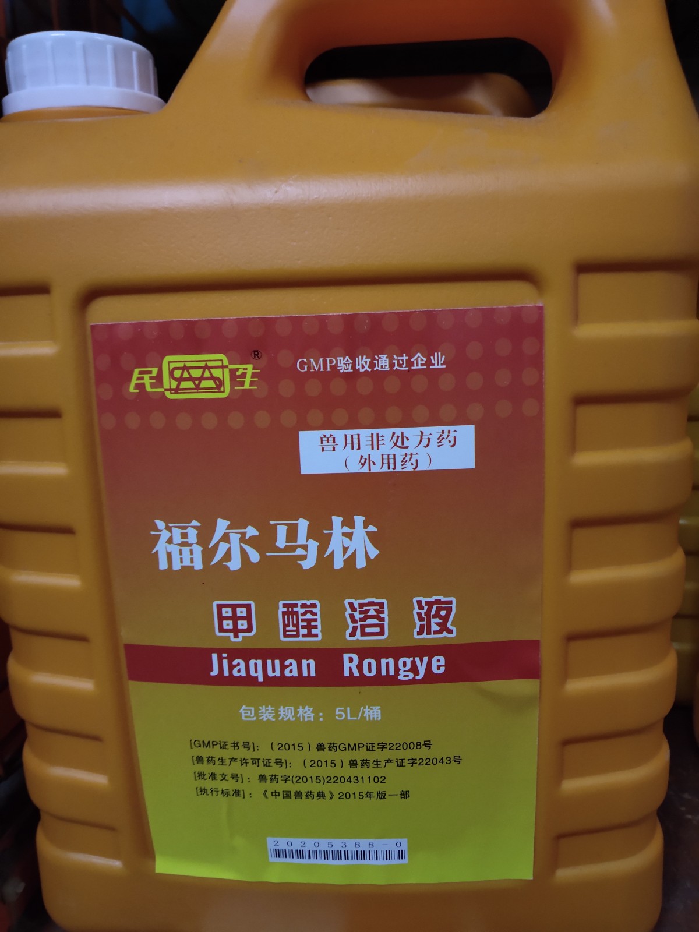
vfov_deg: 67.3
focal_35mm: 26
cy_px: 466
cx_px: 350
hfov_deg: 53.1
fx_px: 700
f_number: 2
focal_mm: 3.87
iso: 891
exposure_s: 1/20
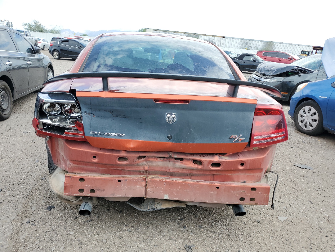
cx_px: 168
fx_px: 252
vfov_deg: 53.1
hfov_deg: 67.3
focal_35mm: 26
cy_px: 126
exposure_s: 1/909
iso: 50
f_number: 1.5
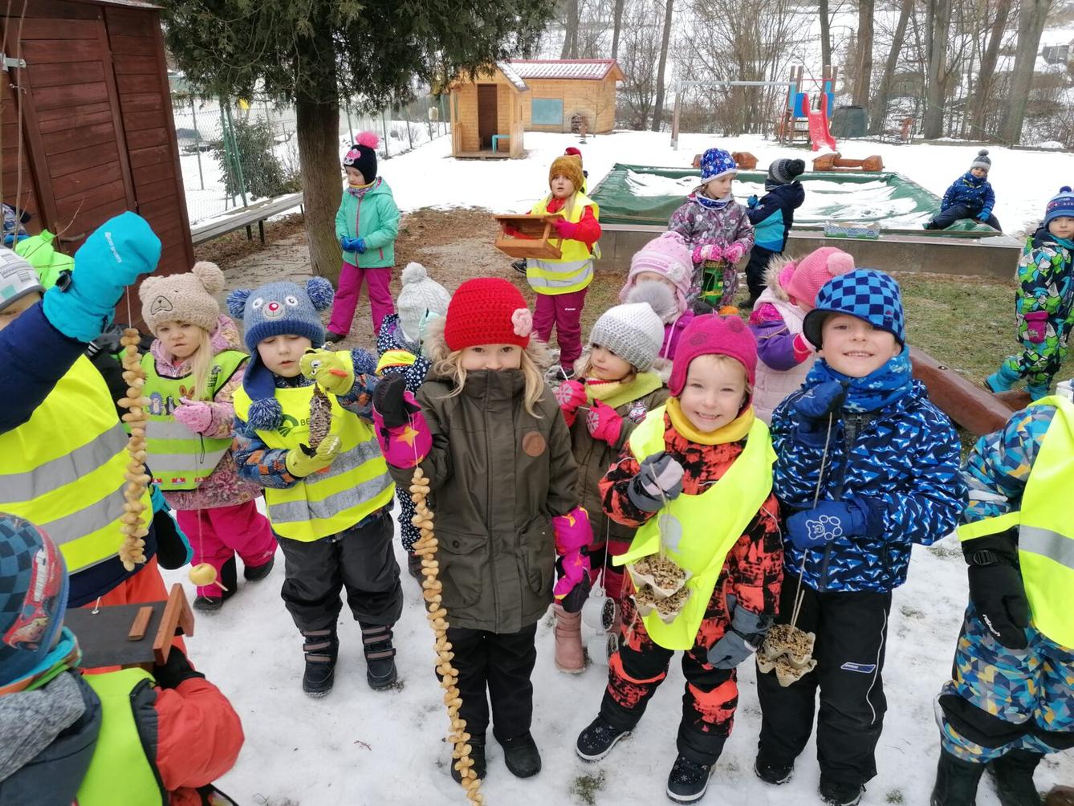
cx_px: 537
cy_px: 403
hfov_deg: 65.3
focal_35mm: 27
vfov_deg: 51.4
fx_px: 838
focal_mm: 4.75
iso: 50
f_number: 1.8
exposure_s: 1/101
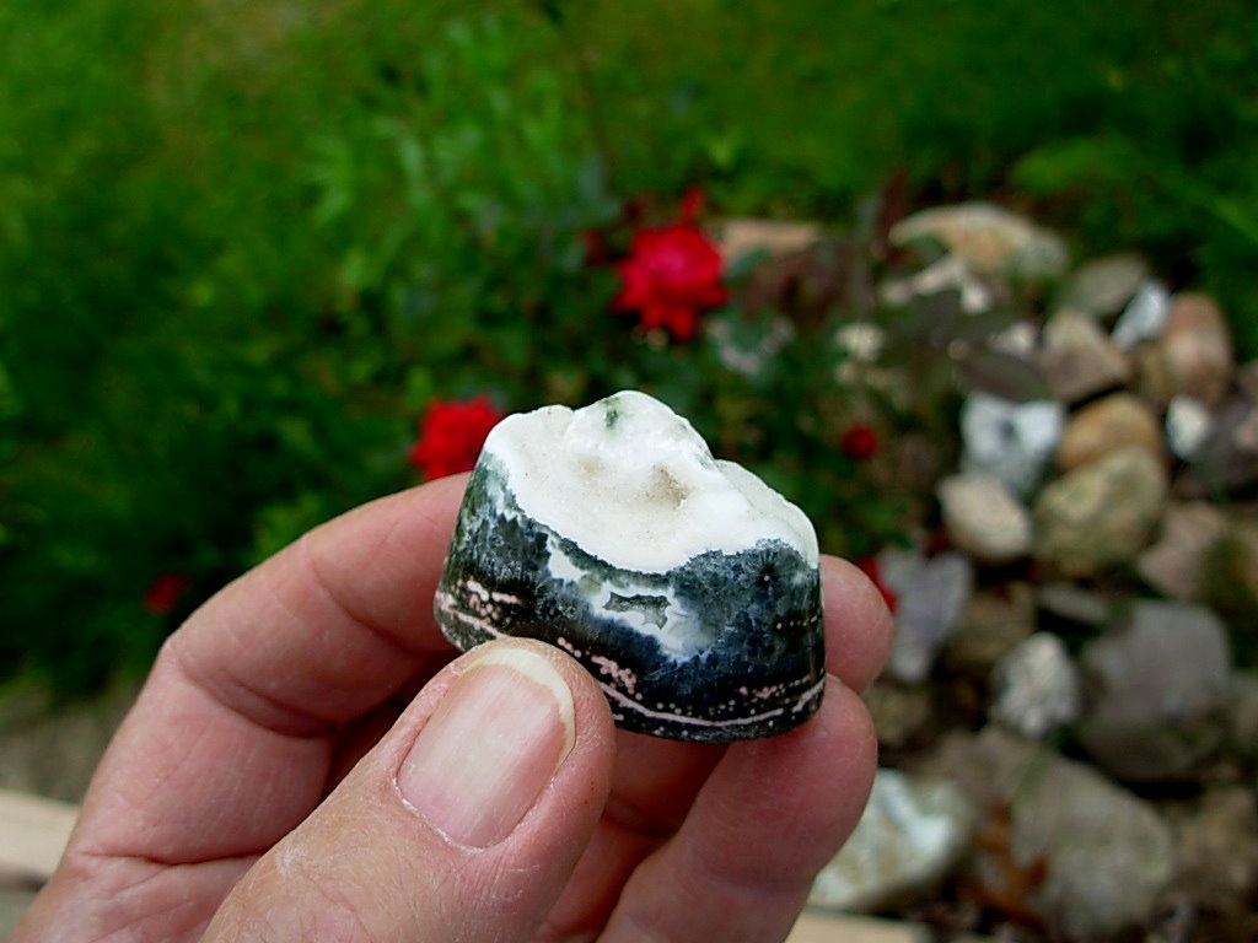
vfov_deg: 37.7
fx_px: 1381
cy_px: 472
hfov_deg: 49.0
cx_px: 629
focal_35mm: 38
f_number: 2.9
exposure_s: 1/542
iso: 50
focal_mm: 6.3
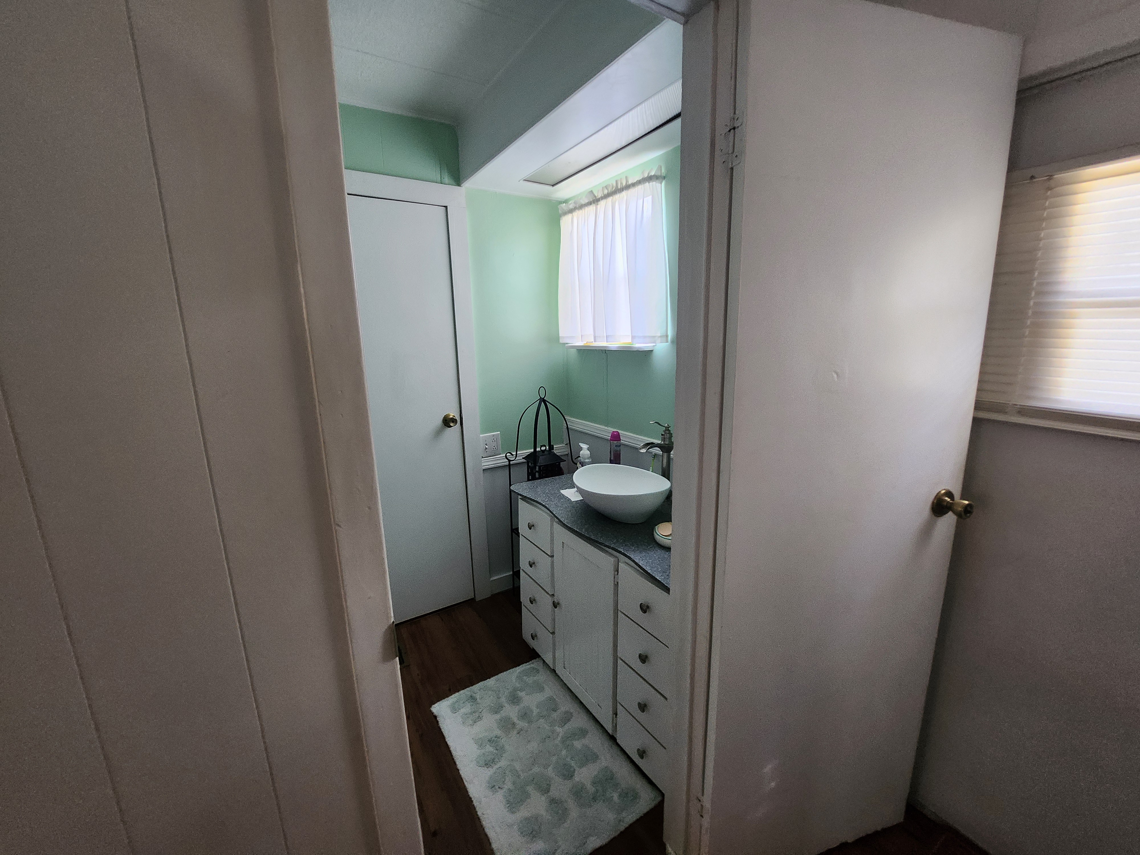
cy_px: 428
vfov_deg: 89.9
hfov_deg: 106.2
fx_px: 428
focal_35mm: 13
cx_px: 570
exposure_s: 1/60
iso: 320
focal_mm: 1.7
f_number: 2.2
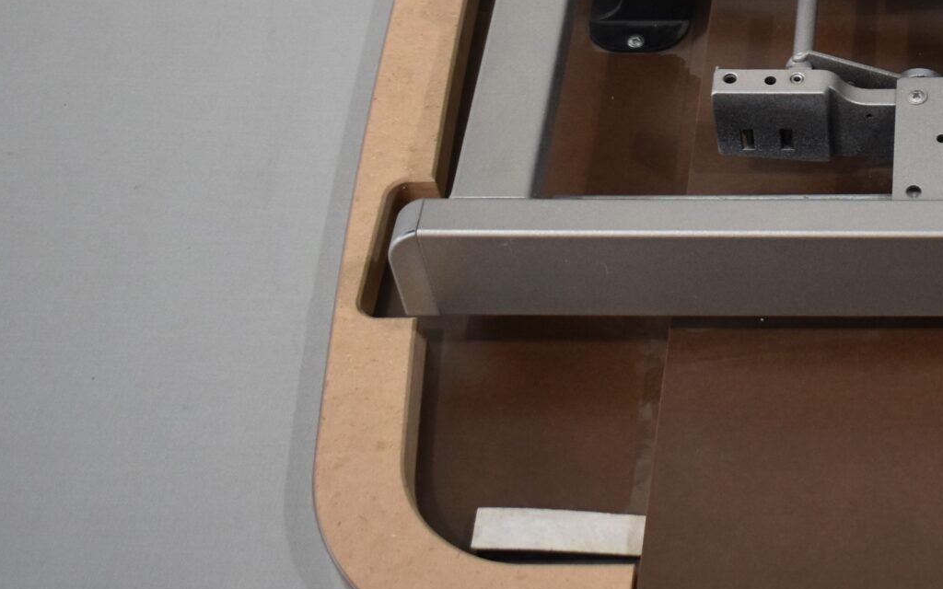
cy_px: -19
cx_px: 1042
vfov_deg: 15.9
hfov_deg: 24.1
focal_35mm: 80
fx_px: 2063
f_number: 3.8
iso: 500
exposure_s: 1/250
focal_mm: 21
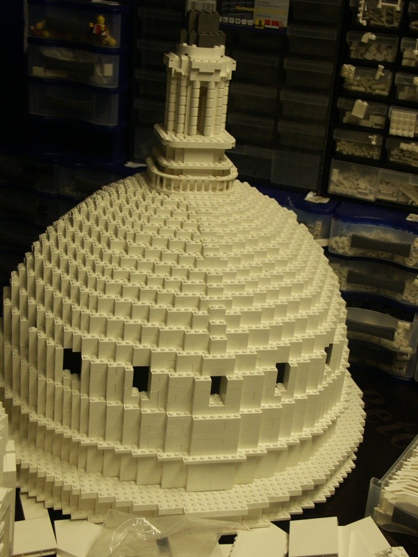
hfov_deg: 29.1
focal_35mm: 50
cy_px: 278
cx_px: 209
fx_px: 805
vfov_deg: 38.2
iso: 125
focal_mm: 12.92
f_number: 3.5
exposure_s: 1/45
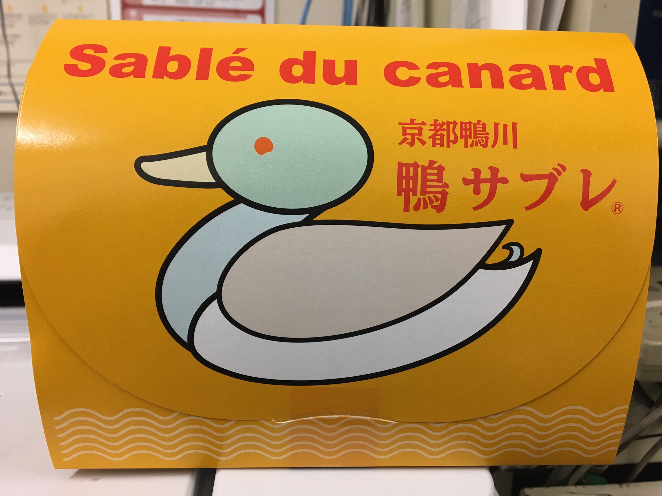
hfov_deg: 61.7
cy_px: 248
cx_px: 331
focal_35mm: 29
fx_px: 555
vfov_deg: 48.2
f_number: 2.2
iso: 80
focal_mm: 4.15
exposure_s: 1/33
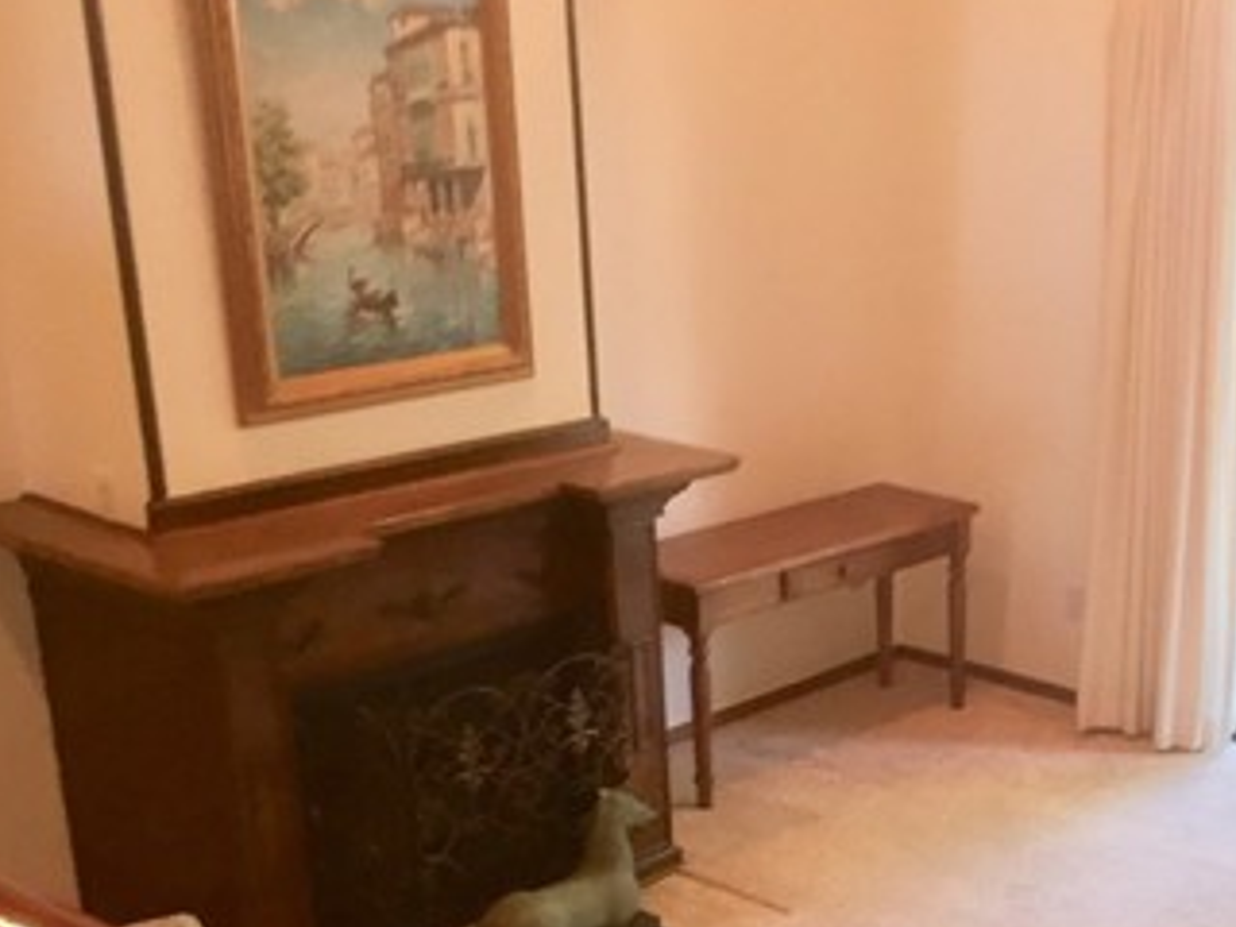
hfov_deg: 31.6
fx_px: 2071
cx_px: 1128
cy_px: 753
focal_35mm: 58
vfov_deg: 24.8
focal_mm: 4.15
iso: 64
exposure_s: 1/30
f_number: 2.2
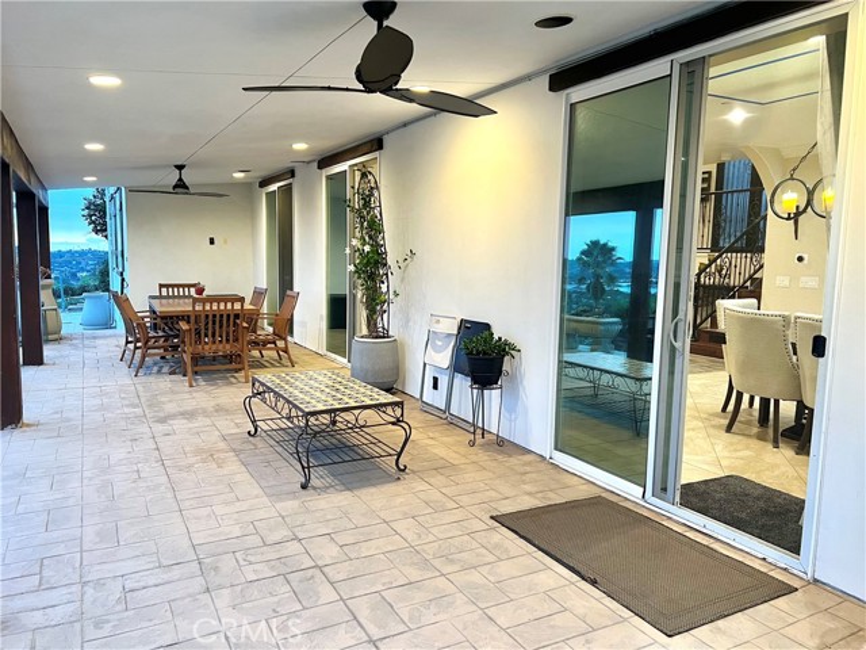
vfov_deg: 53.1
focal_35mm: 26
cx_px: 433
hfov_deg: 67.3
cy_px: 325
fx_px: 650
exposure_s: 1/60
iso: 200
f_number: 1.5
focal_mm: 5.7
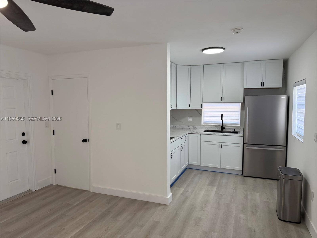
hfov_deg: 71.6
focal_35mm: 24
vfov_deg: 56.8
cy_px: 119
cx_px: 158
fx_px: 220
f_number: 1.78
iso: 125
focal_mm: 6.76
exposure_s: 1/120
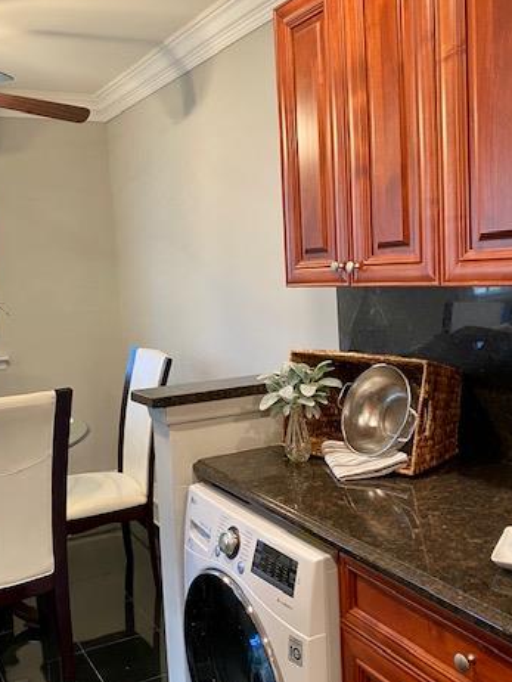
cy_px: 350
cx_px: 217
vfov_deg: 51.3
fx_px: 709
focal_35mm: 36
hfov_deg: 39.6
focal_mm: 4.25
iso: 200
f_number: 1.8
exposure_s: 1/60
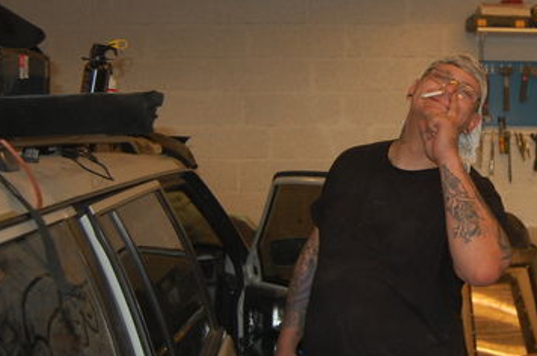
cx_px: 439
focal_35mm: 54
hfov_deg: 35.6
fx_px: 804
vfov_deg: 24.8
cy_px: 103
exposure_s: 1/60
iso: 400
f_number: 3.8
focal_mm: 20
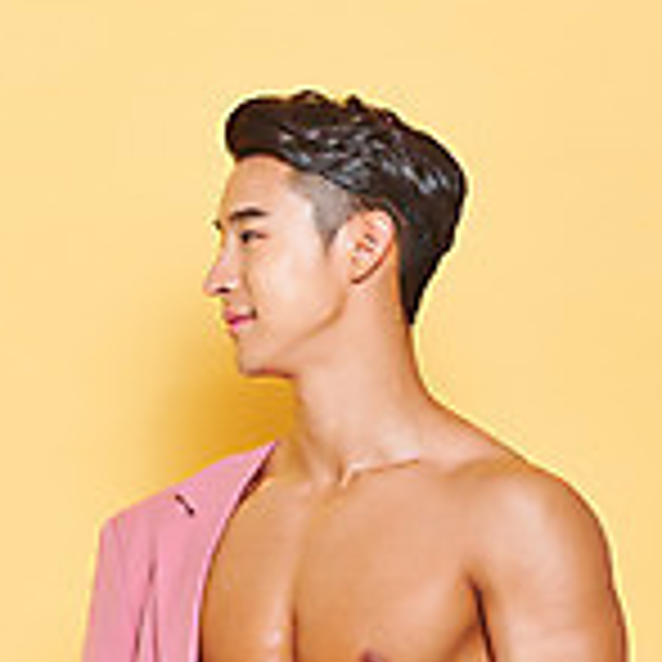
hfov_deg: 4.7
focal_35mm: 369
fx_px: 7984
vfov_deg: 4.7
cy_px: 554
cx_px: 191
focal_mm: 160
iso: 100
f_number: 11
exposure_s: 1/125
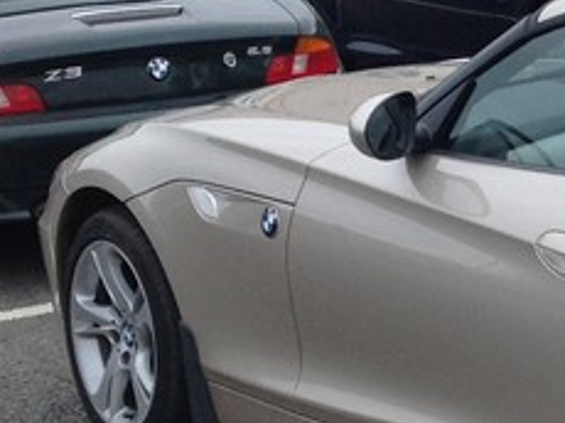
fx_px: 2544
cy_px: 161
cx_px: 774
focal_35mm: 156
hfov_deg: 12.2
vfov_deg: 9.5
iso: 50
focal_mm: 4.28
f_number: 2.4
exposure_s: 1/176
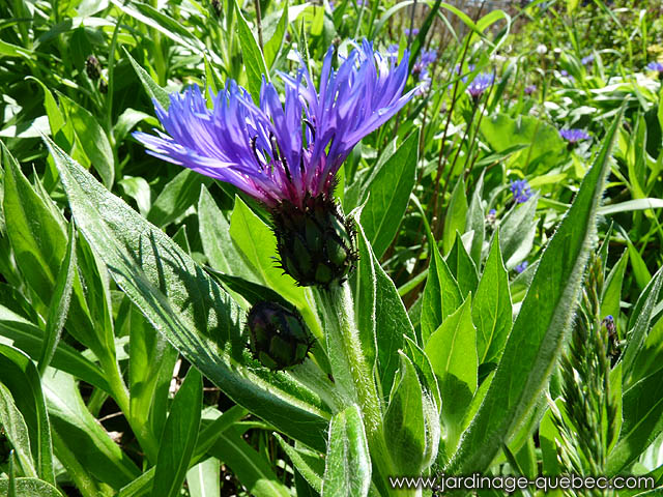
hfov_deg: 65.3
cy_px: 248
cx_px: 332
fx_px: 517
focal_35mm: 27
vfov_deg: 51.4
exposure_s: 1/200
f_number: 5
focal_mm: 4.8
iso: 100
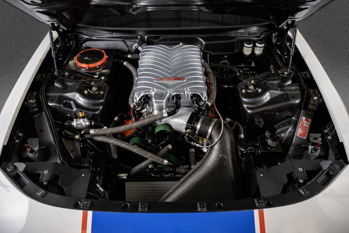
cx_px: 174
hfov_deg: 60.3
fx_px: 301
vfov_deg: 42.4
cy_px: 116
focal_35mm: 31
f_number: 2.8
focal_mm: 31
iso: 500
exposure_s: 1/100
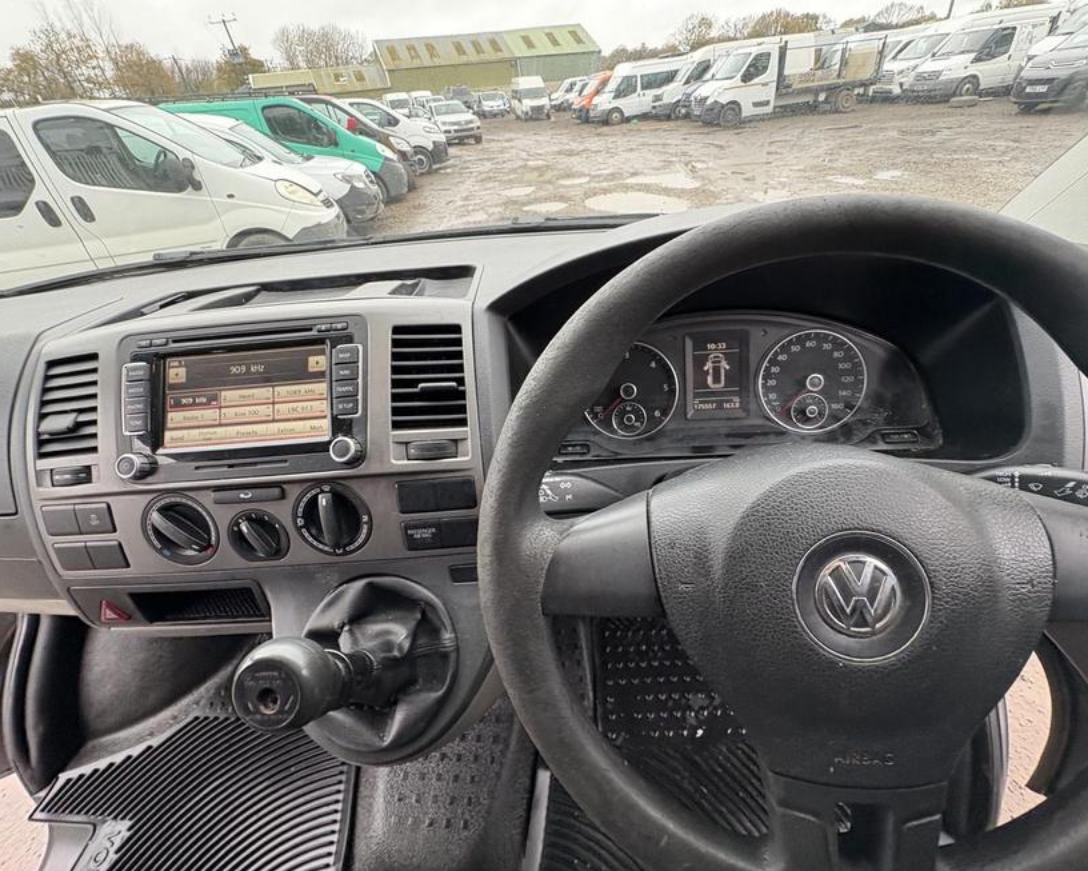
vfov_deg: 84.0
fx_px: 483
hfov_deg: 96.7
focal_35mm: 15
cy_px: 438
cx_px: 568
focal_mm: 2.22
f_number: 2.2
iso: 200
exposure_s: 1/99
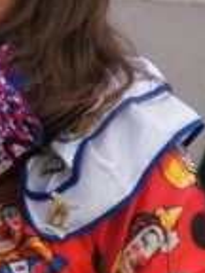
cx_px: -27
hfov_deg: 0.8
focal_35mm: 1802
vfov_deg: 1.1
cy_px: 135
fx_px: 14229
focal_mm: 200
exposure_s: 1/160
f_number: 6.3
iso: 1600
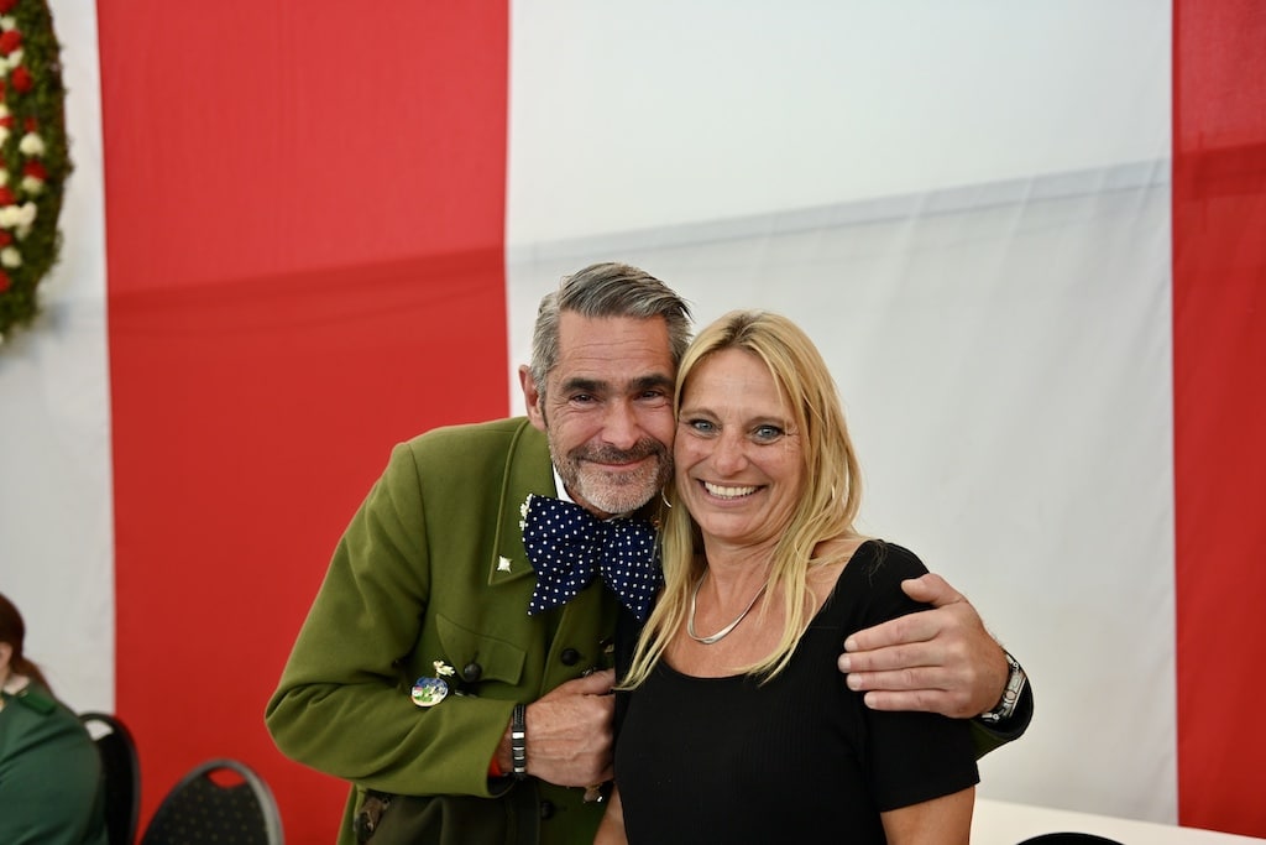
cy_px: 422
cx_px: 633
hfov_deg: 48.5
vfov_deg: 33.4
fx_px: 1407
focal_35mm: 40
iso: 640
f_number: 2.8
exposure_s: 1/160
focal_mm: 40
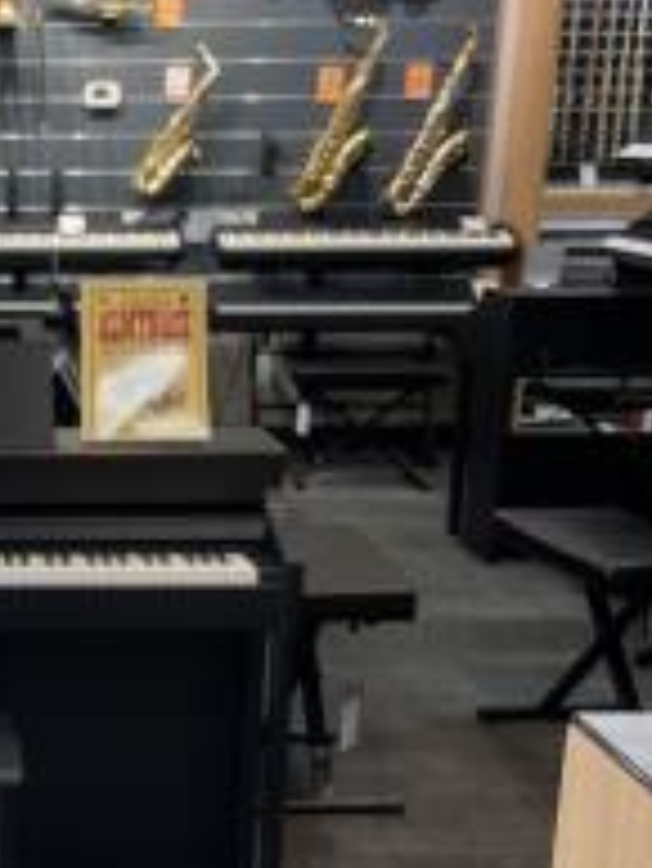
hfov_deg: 20.0
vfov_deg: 27.2
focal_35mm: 70
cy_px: 697
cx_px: -85
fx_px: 1756
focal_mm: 4.2
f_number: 1.6
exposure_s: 1/60
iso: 64
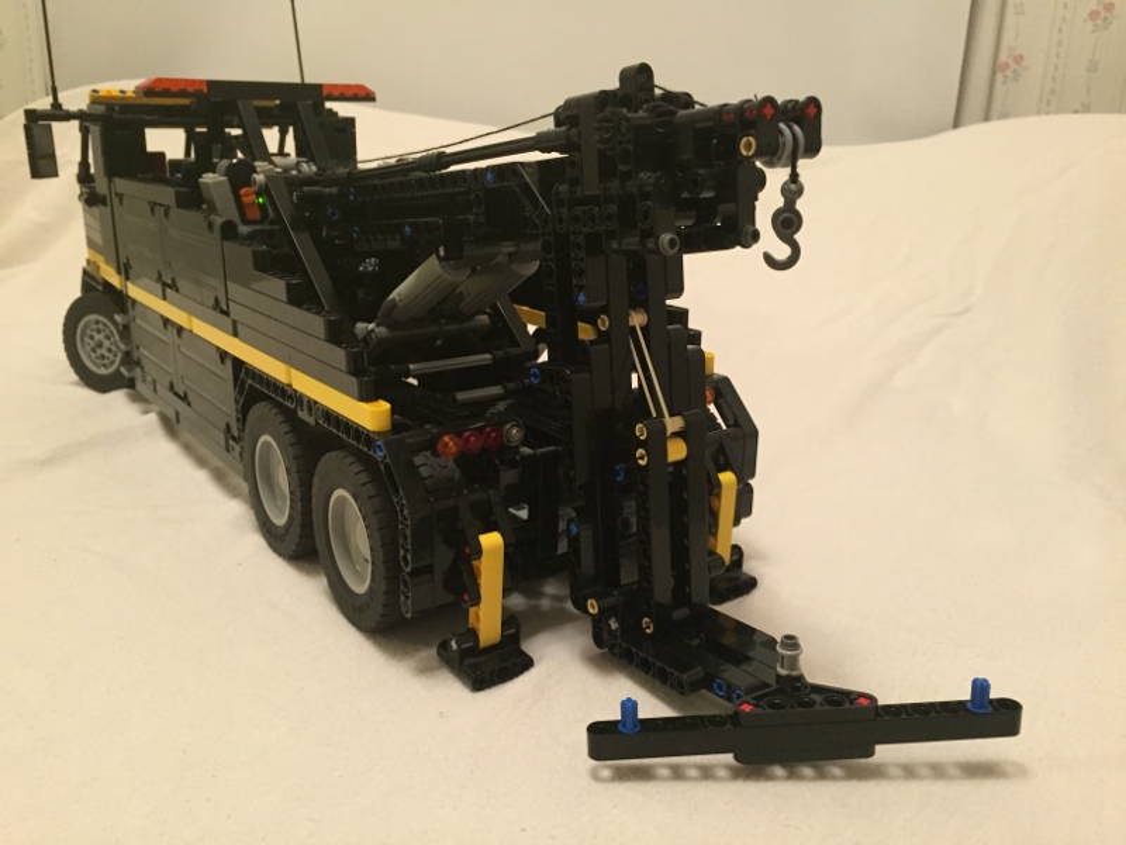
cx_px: 563
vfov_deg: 48.2
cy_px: 422
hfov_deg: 61.7
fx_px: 943
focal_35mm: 29
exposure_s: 1/30
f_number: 2.2
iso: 250
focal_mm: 4.15
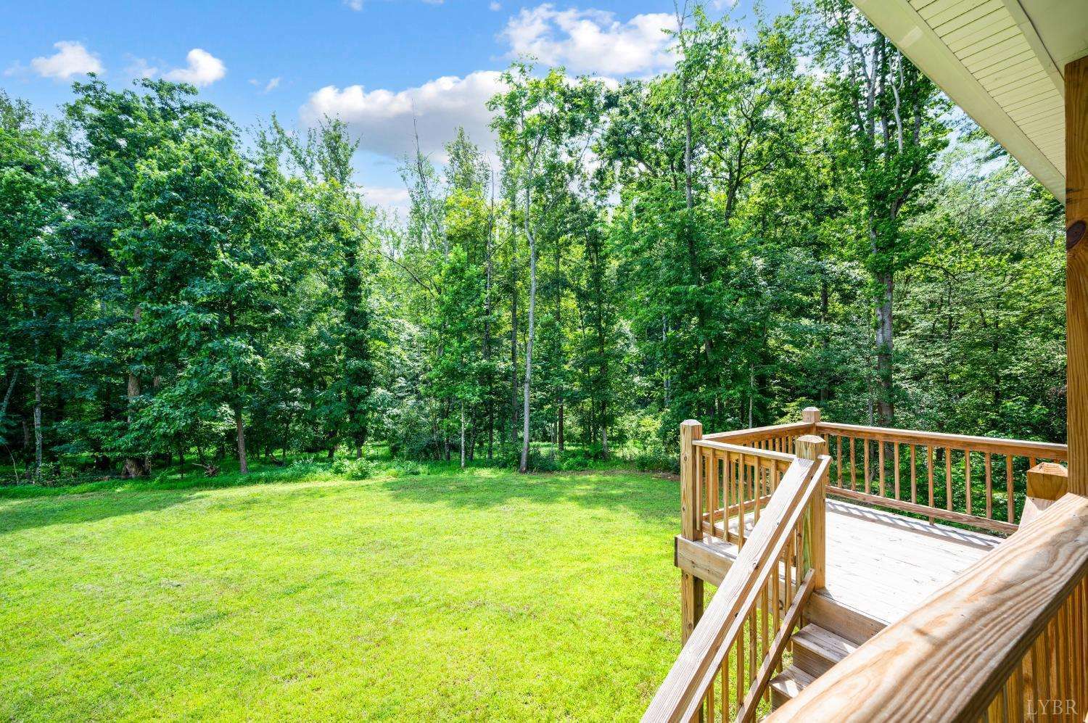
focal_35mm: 14
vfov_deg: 81.1
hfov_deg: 104.3
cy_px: 362
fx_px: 423
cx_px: 544
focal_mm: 14
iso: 100
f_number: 8
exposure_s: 1/50
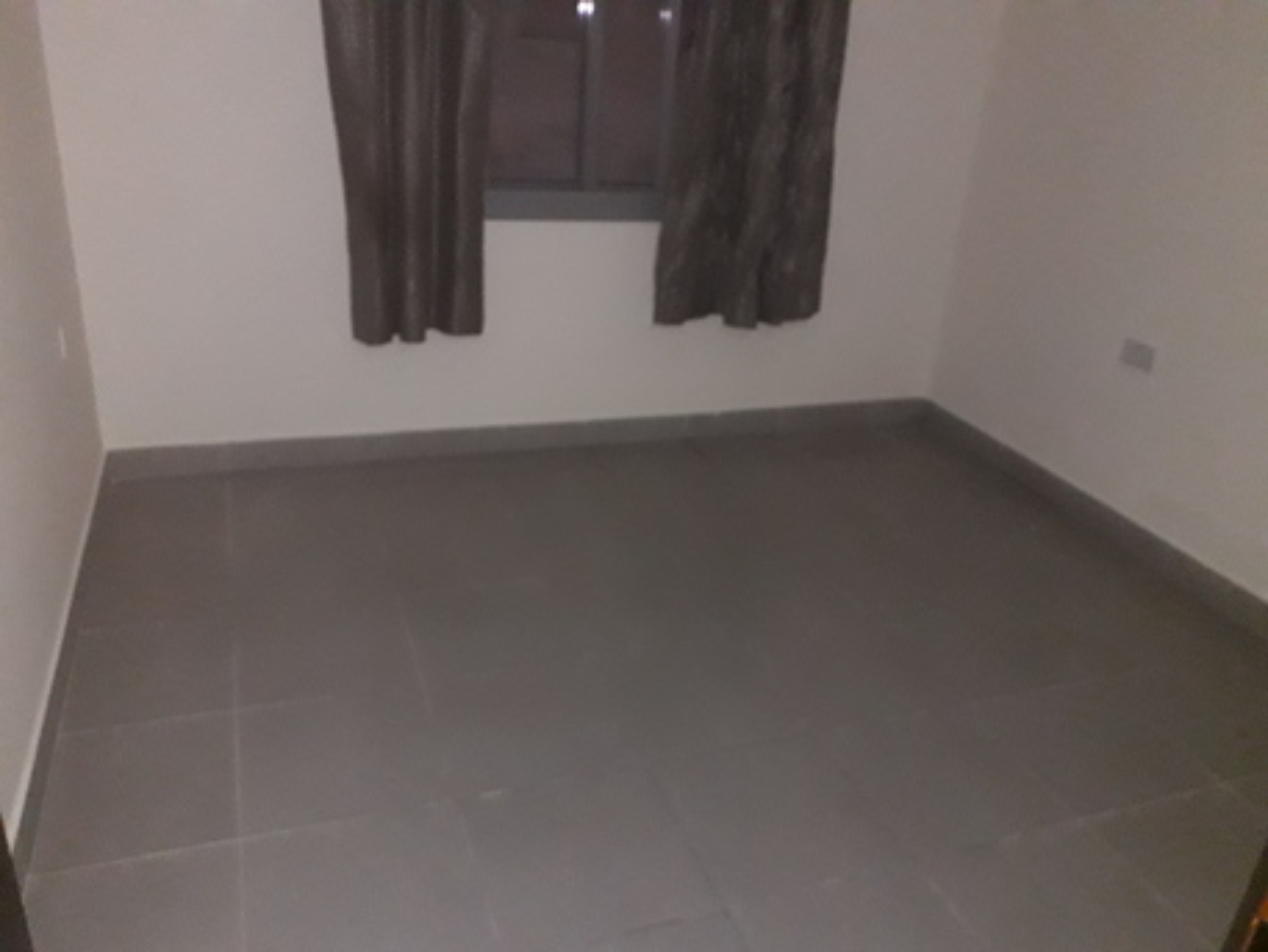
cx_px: 634
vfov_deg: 51.4
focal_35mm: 27
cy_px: 476
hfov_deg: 65.3
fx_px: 989
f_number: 1.9
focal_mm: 3.6
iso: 500
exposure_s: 1/25
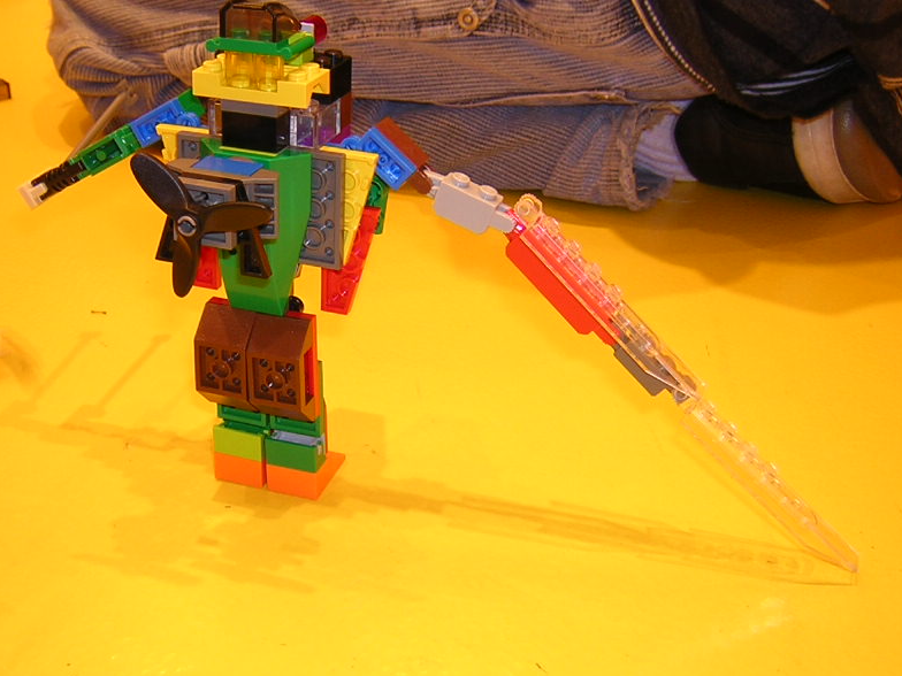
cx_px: 344
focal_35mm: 47
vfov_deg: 30.8
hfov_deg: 40.2
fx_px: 1225
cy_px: 294
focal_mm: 4.7
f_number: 2.6
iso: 100
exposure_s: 1/30
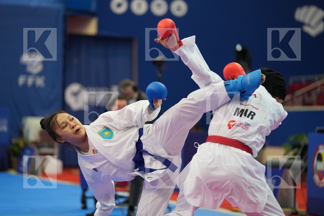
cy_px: 108
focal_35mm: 147
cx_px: 162
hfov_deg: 14.0
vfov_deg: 9.3
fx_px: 1323
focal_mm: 147
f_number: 2.8
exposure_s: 1/1000
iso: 2500
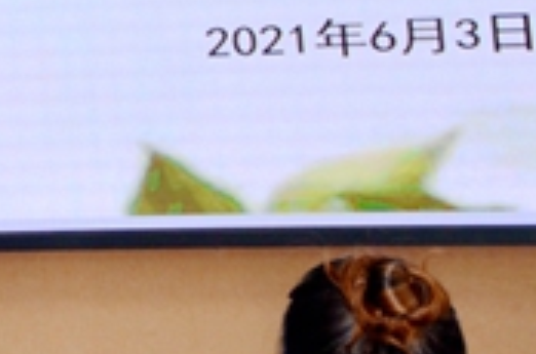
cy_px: -436
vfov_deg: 5.1
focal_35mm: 262
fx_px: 3890
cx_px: -561
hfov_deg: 7.5
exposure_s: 1/160
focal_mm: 38
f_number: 4.2
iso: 200
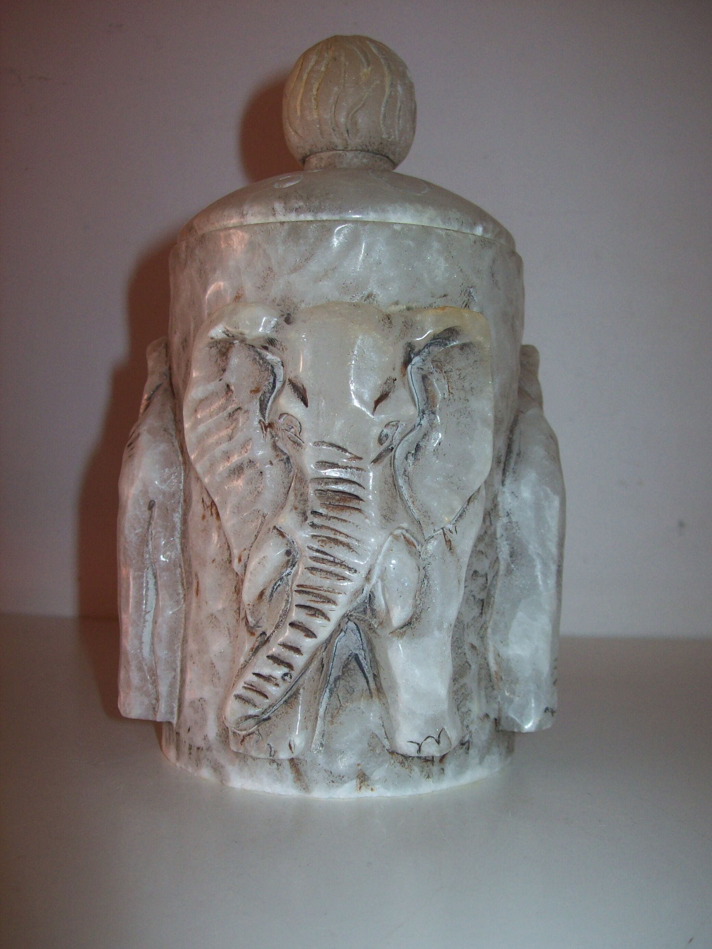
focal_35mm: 37
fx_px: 1015
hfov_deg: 38.7
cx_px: 365
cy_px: 484
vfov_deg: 50.1
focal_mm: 6
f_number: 2.7
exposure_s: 1/64
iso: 80
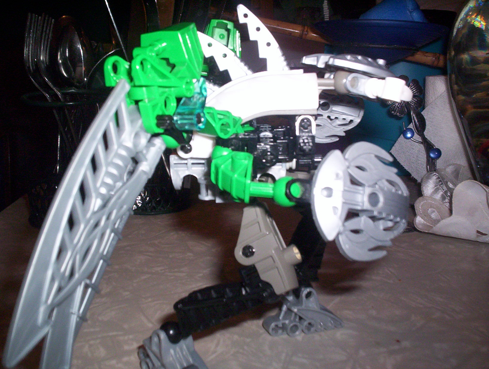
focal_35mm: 38
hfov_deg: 48.9
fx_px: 538
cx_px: 244
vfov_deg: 37.9
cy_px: 184
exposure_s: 1/60
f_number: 4.5
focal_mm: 4.99
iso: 140
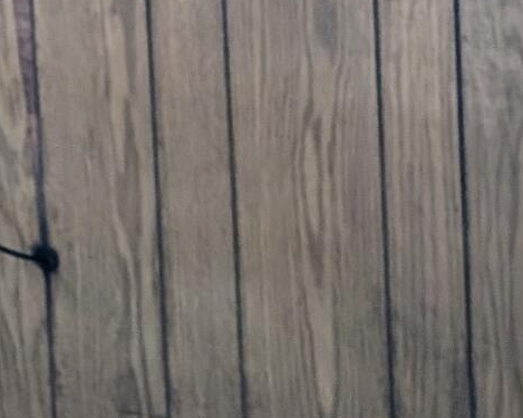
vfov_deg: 9.7
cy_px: -361
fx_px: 2321
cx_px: -288
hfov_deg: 12.2
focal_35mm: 150
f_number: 1.68
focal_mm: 6.9
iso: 319
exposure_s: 1/50.1
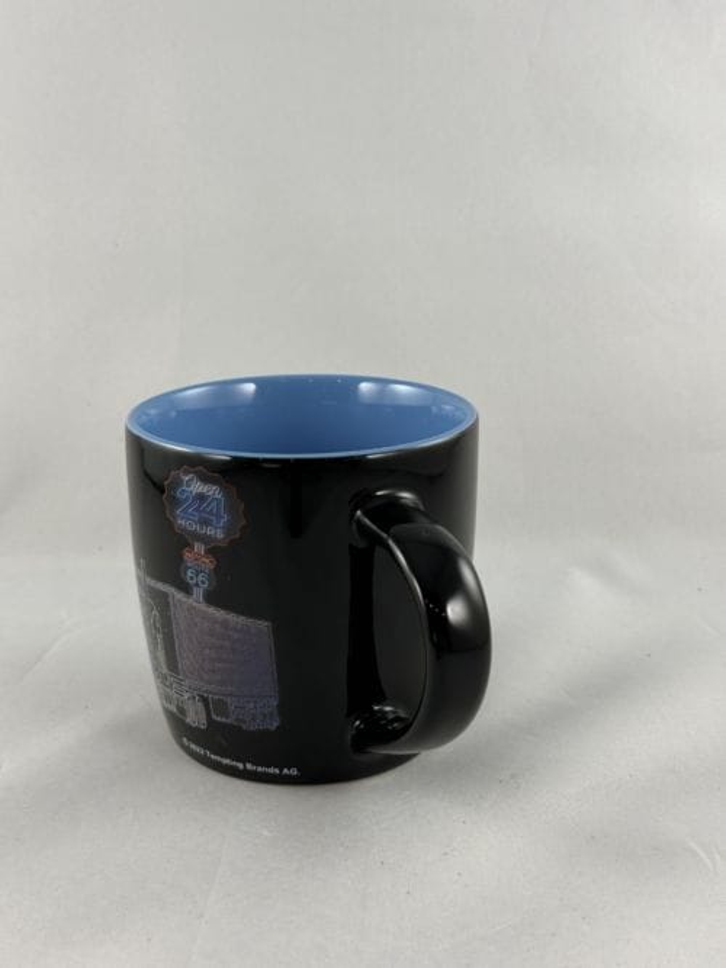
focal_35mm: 48
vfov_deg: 39.7
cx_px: 363
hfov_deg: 30.3
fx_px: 1343
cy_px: 484
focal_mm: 6.86
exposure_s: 1/100
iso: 64
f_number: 1.78
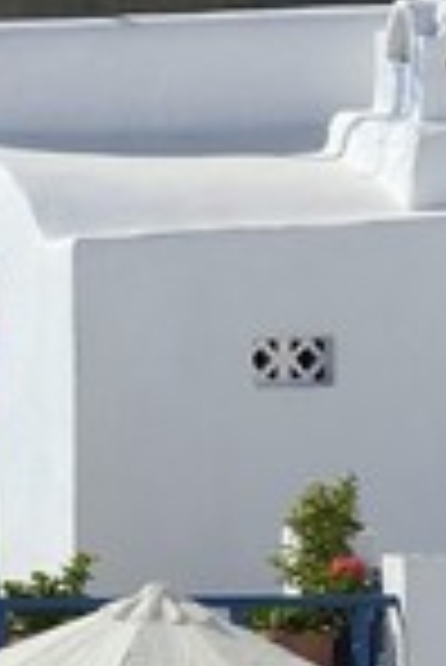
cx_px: -1491
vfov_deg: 1.6
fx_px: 24471
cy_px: -1606
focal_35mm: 1320
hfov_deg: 1.0
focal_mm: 122
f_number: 11
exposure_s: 1/250
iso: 100
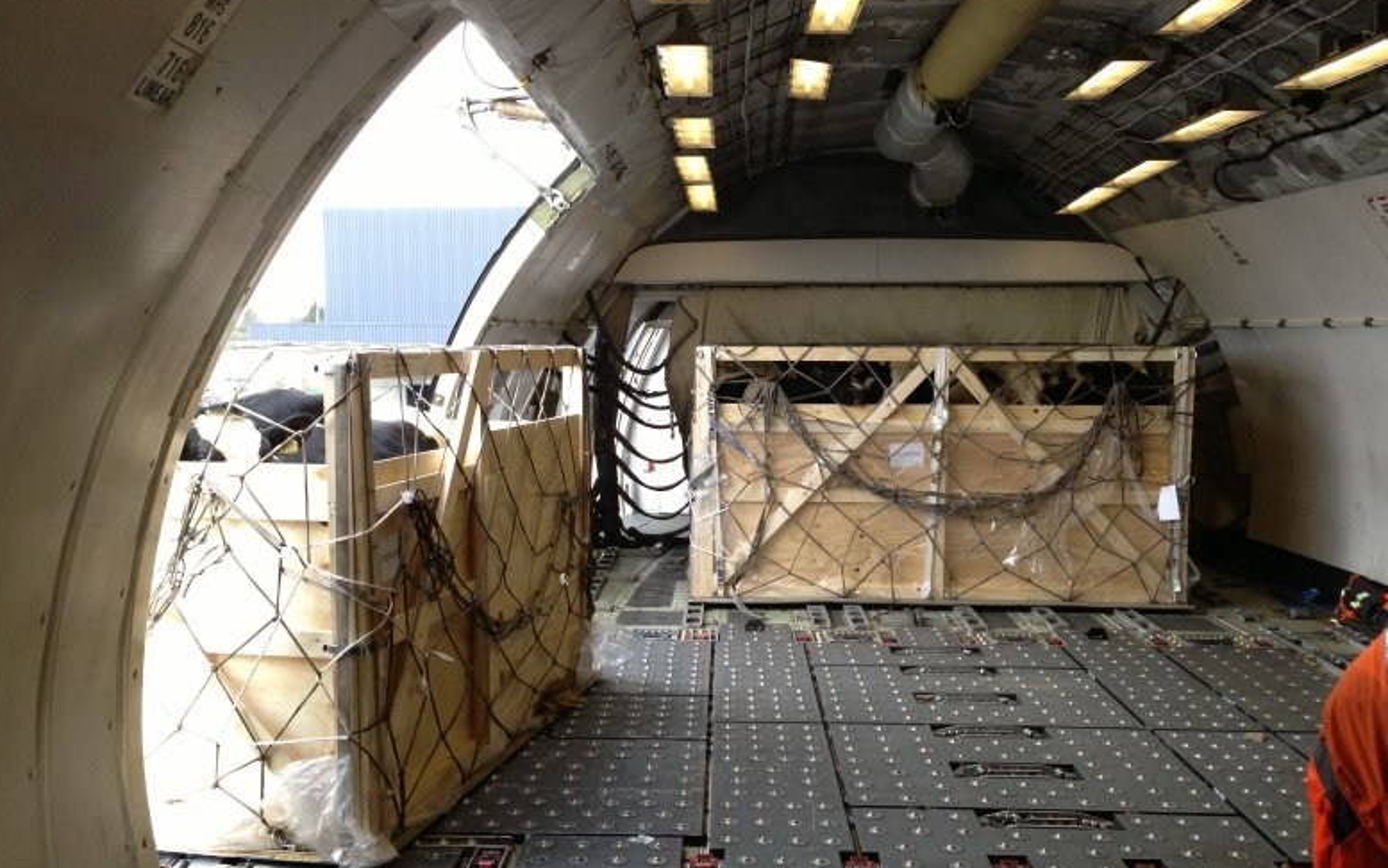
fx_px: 1362
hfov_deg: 54.0
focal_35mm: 36
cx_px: 702
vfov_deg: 35.3
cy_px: 480
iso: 125
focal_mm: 4.13
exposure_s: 1/120
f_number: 2.4
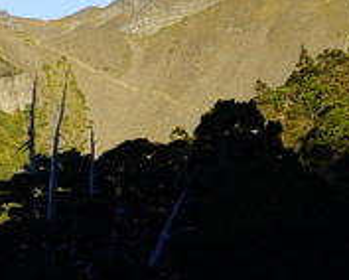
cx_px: -112
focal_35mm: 127
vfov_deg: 12.2
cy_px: 128
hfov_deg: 14.5
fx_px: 1313
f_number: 4
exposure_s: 1/500
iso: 200
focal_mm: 20
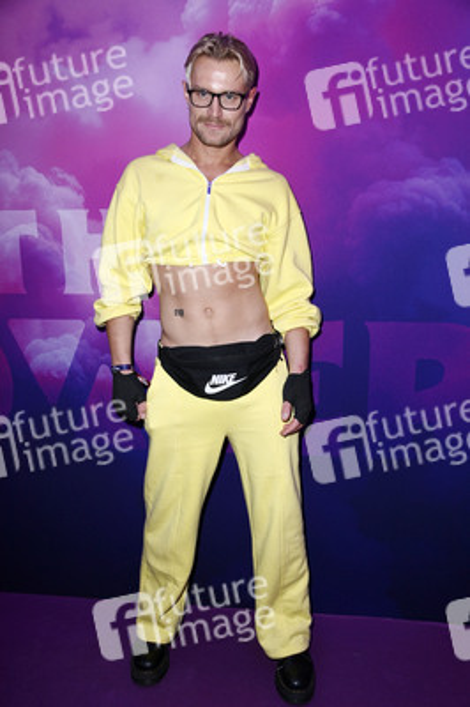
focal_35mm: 34
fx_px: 667
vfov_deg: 55.8
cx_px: 235
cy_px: 354
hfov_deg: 38.8
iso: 500
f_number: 5.6
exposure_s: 1/250
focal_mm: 34
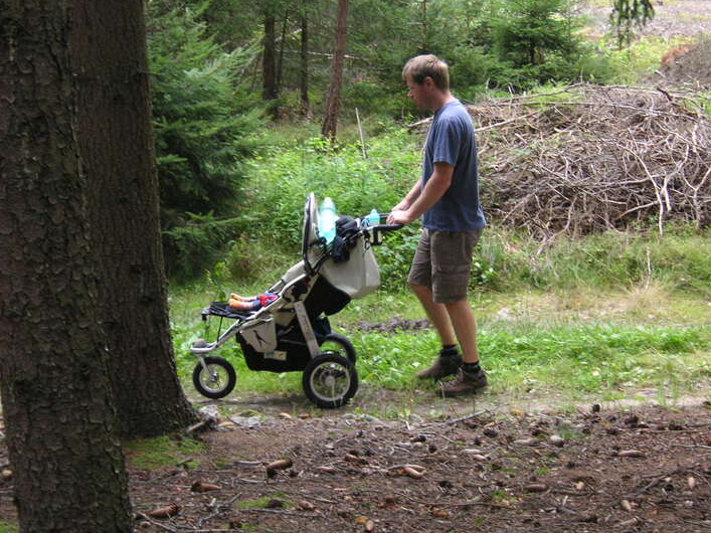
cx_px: 346
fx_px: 1417
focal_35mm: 69
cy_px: 240
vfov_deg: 21.3
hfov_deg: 28.2
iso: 100
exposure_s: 1/60
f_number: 3.9
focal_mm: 10.2
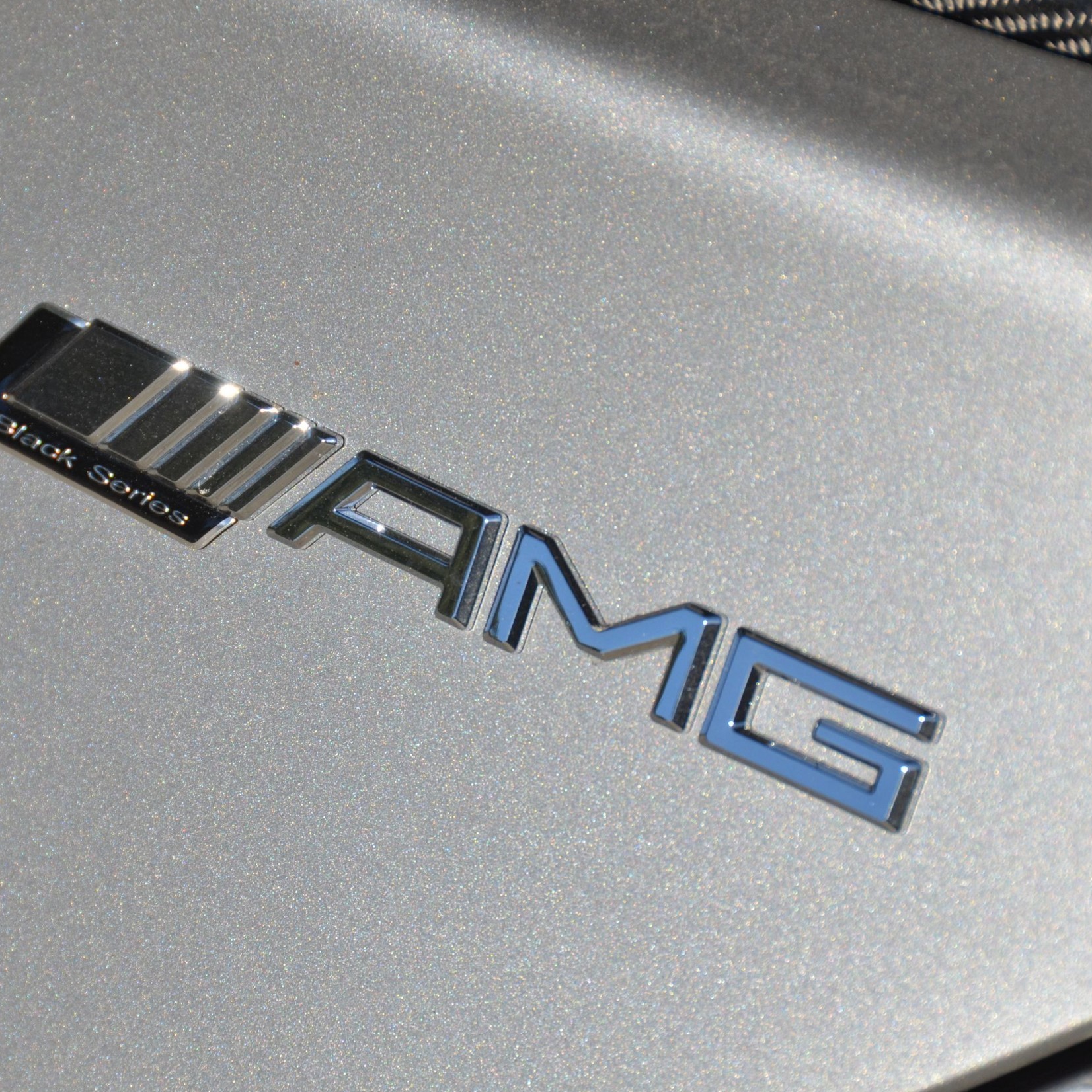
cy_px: 546
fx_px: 13741
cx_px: 434
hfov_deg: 4.6
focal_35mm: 385
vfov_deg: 4.6
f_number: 7.1
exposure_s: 1/2000
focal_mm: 200
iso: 400
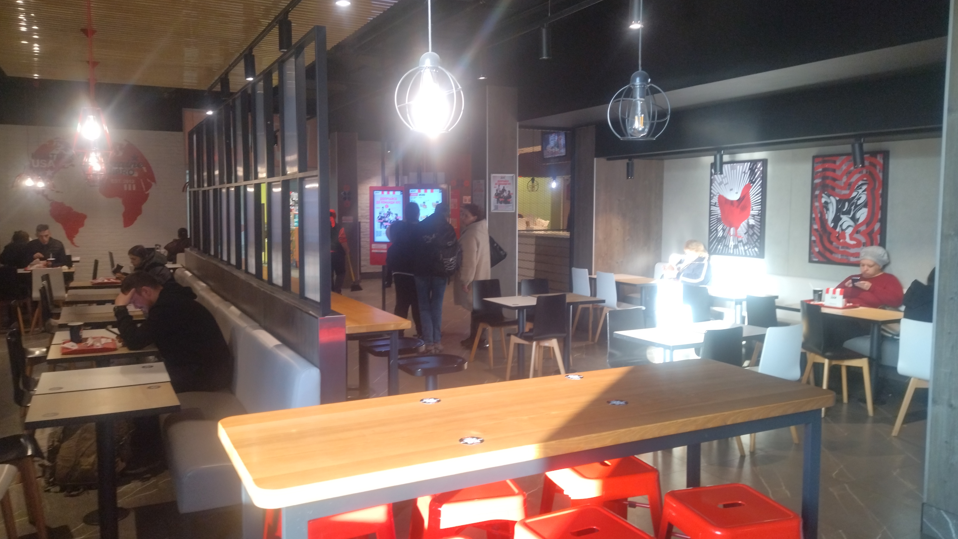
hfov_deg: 64.3
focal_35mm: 30
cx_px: 485
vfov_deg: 38.9
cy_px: 261
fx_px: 762
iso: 139
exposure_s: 1/60
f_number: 1.79
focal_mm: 4.74
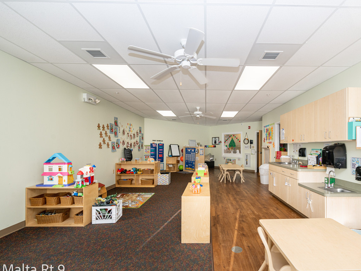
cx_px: 206
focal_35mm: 17
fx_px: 177
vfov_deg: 74.7
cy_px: 141
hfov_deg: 90.4
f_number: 6.3
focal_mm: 15
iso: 100
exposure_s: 1/125
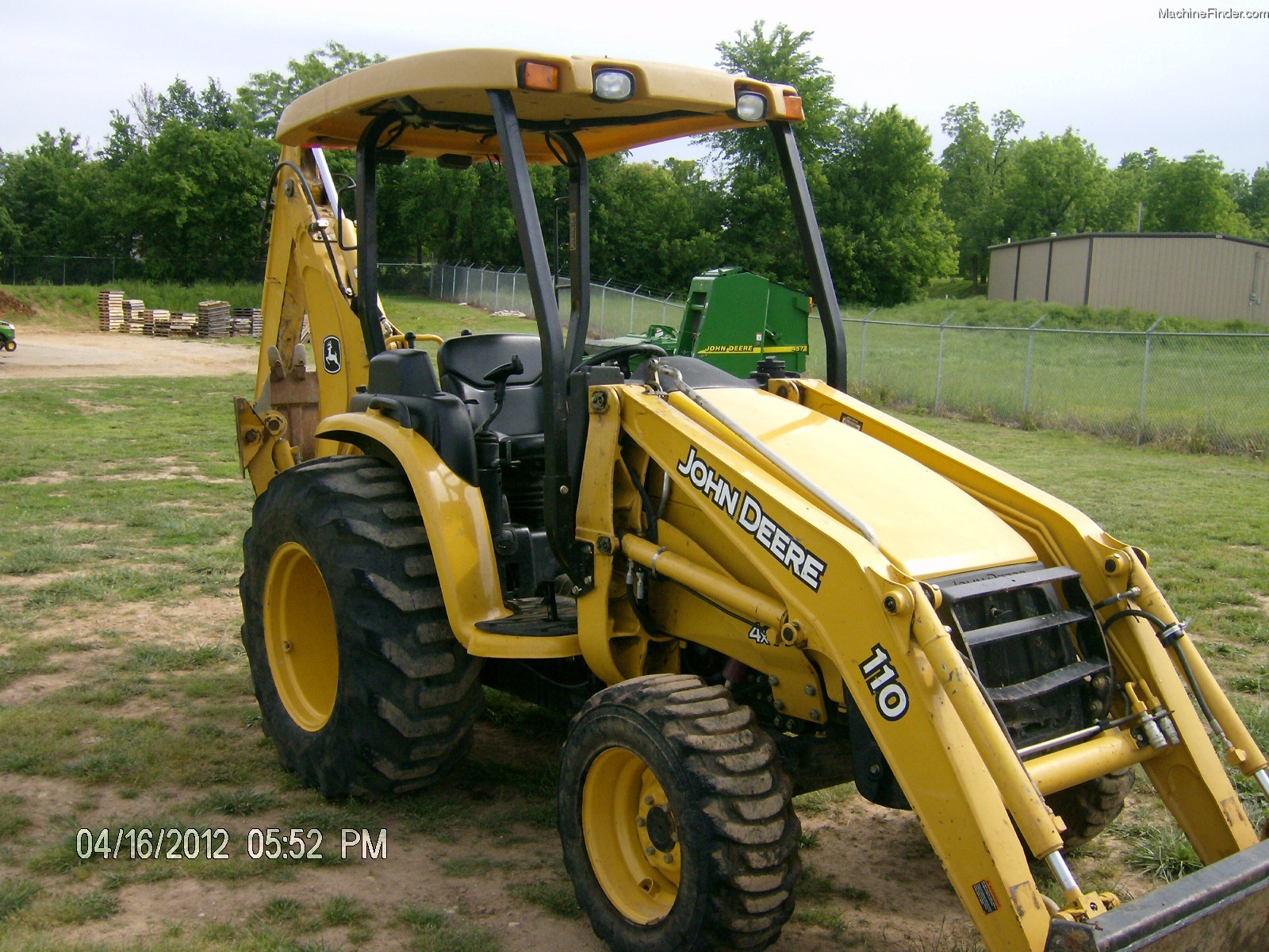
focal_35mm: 36
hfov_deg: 51.4
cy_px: 476
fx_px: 1320
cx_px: 634
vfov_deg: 39.7
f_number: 4.7
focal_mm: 6
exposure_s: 1/445
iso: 100
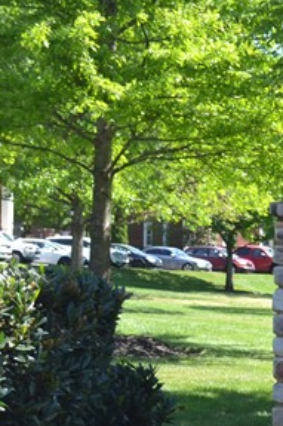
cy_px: 297
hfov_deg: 9.9
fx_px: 1476
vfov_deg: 16.3
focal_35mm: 125
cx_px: 627
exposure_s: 1/125
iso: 140
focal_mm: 22
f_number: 5.6
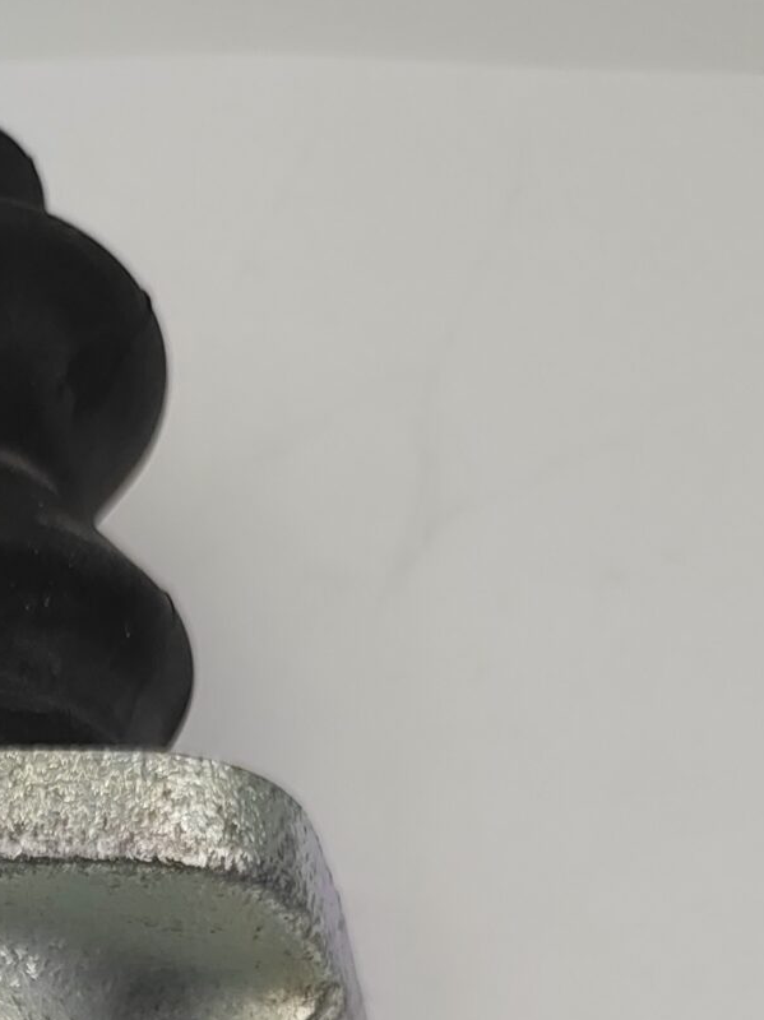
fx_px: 2357
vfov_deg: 20.3
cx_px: -15
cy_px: 1606
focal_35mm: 80
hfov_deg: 17.9
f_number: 1.79
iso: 50
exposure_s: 1/241
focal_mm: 4.7
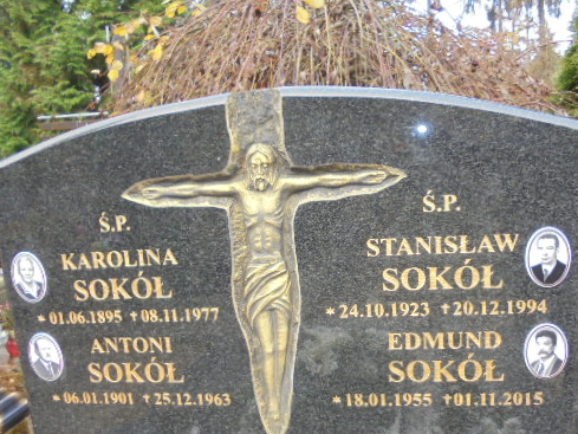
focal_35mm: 34
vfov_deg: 41.7
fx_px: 568
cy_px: 252
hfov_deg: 53.8
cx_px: 329
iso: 100
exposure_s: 1/30
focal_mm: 4.6
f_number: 3.5
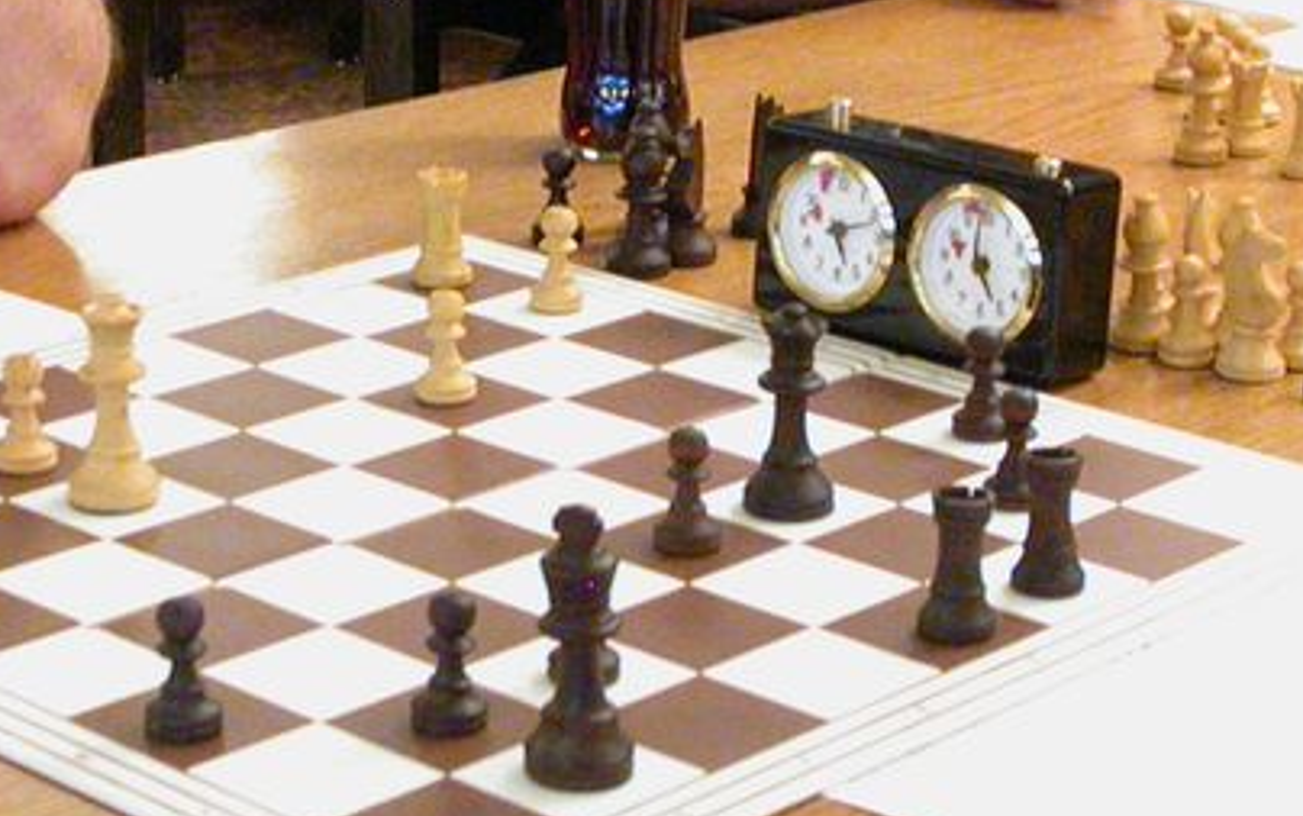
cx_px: 539
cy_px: 161
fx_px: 3624
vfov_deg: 12.8
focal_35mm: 102
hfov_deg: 20.4
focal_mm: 8
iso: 400
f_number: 2.6
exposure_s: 1/20.3
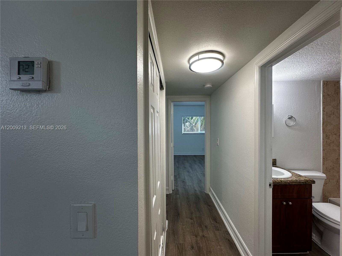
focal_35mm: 14
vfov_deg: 85.7
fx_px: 138
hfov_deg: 102.1
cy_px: 128
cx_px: 171
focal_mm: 2.22
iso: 100
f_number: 2.2
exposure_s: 1/120
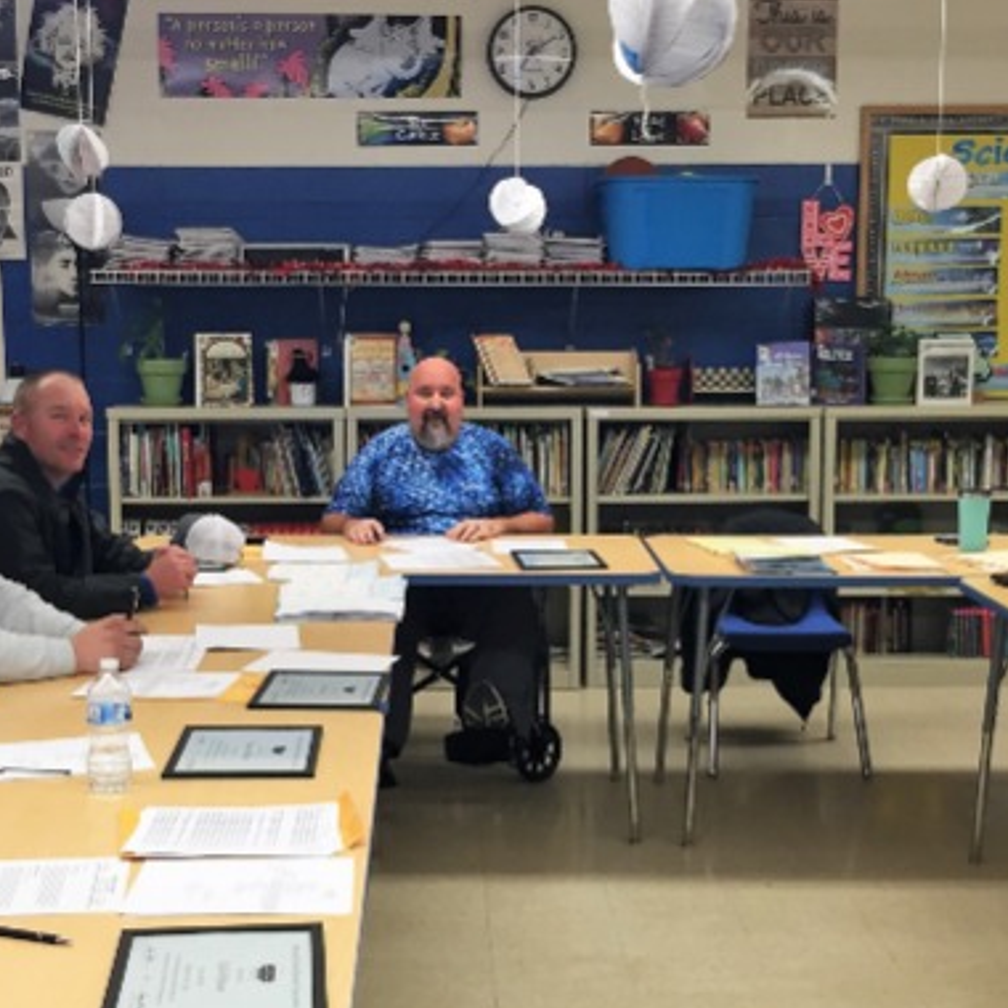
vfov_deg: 31.6
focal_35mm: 54
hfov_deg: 31.6
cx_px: 480
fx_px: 1779
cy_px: 538
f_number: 2.2
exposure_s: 1/30
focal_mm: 4.15
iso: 64
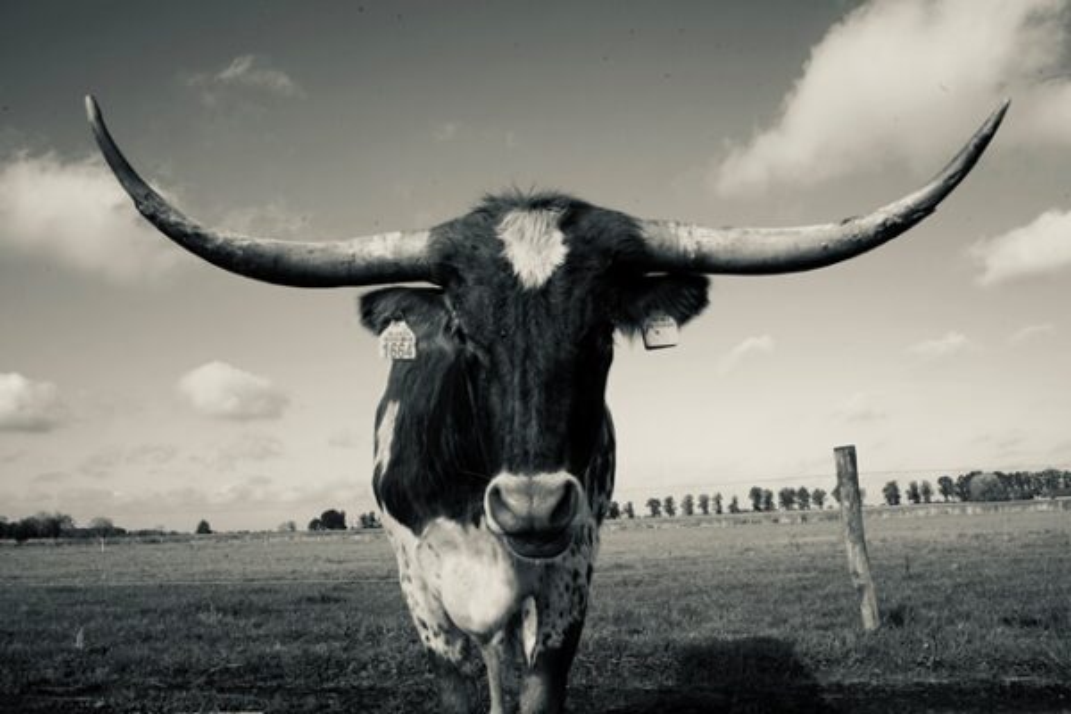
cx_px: 536
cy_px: 357
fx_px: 833
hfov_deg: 65.5
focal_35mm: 28
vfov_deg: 46.4
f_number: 22
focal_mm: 28
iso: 400
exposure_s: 1/80
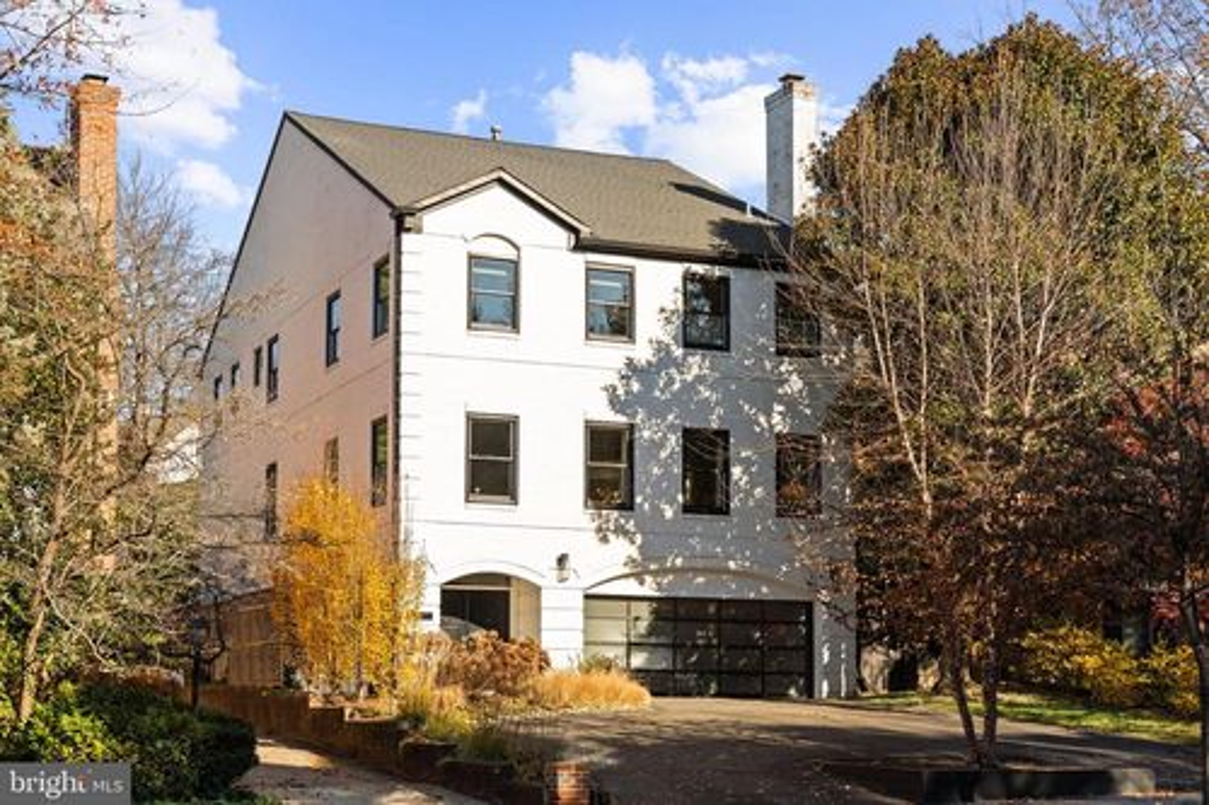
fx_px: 1809
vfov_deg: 25.1
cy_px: 402
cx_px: 604
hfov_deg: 36.9
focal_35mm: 54
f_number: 2.8
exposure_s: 1/3200
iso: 200
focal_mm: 53.9
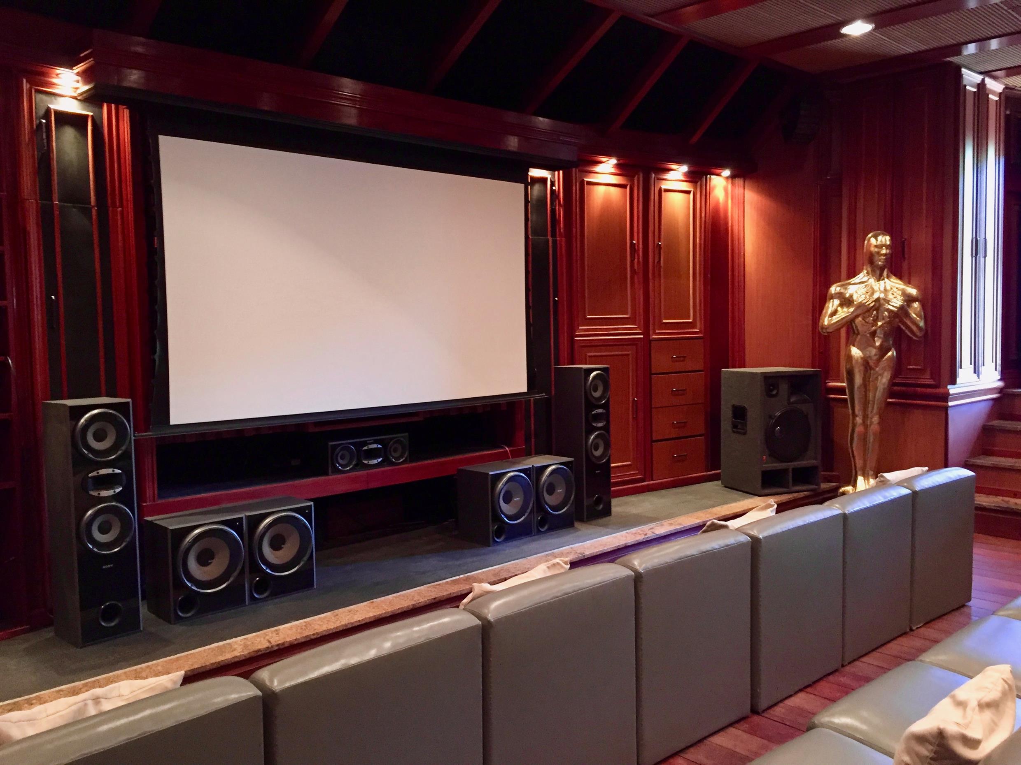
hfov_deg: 61.7
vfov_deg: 48.2
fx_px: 855
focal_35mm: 29
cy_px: 382
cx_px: 510
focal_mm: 4.15
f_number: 2.2
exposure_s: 1/17
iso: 250
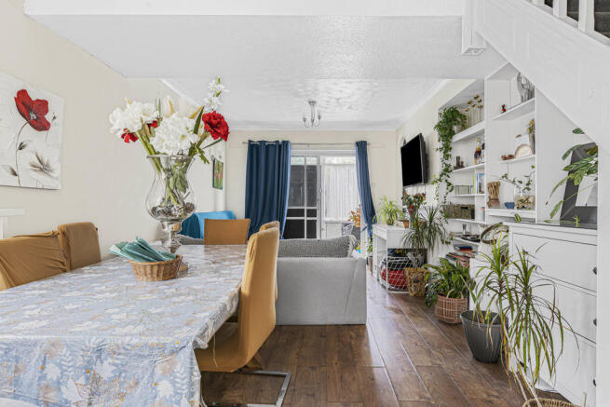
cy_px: 204
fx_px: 356
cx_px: 305
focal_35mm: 21
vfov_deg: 59.5
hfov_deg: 81.2
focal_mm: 21
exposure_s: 1/4
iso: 320
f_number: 9
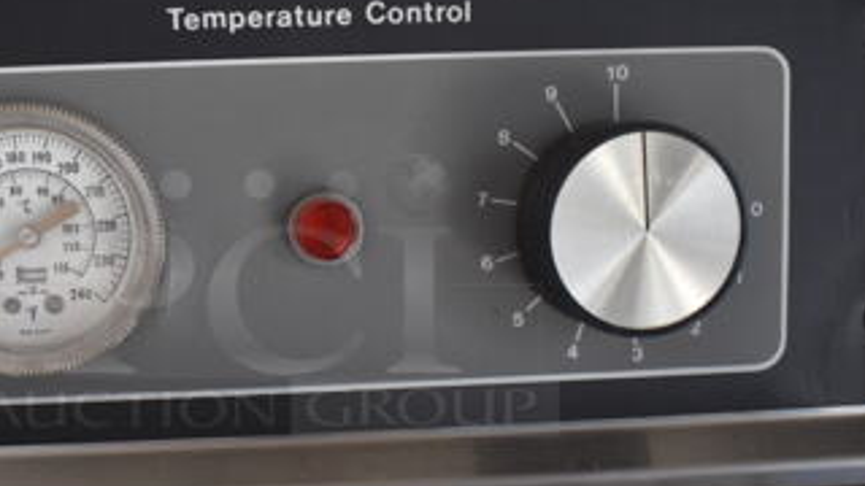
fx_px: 1239
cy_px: 294
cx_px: 260
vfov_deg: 22.2
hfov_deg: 37.9
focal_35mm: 54
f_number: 3.5
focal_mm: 18
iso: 800
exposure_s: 1/160
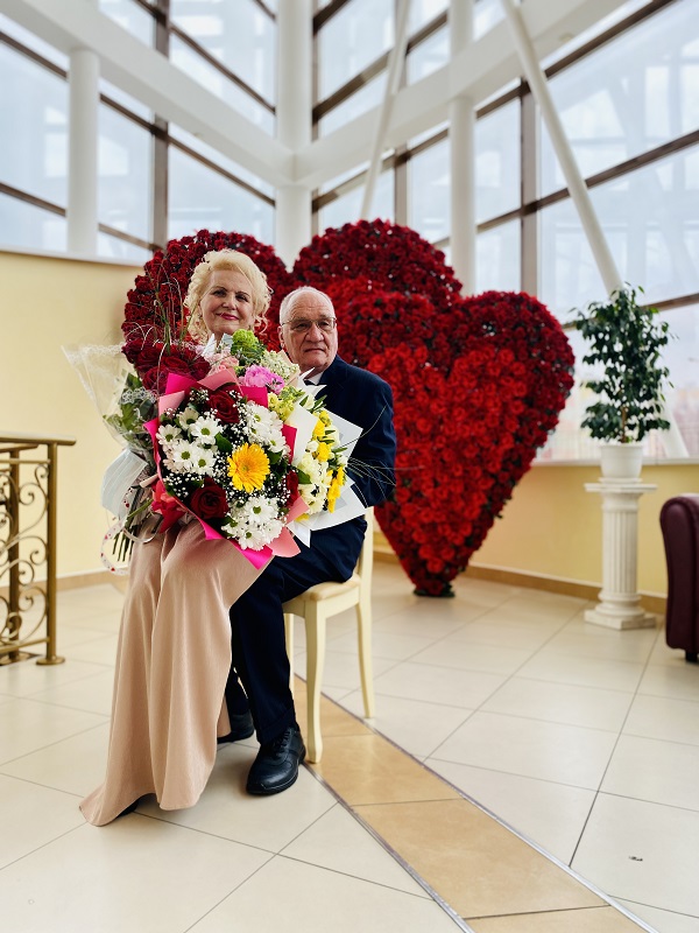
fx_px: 700
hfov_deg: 53.1
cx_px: 350
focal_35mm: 26
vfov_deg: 67.3
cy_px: 466
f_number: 1.8
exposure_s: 1/123
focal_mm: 4.25
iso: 32
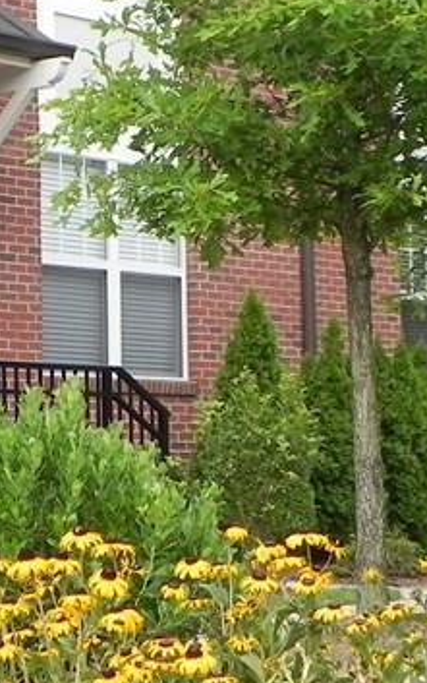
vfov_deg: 16.5
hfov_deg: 10.4
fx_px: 2343
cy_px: 253
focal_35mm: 126
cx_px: 43
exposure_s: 1/439
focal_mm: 7.3
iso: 160
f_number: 3.2
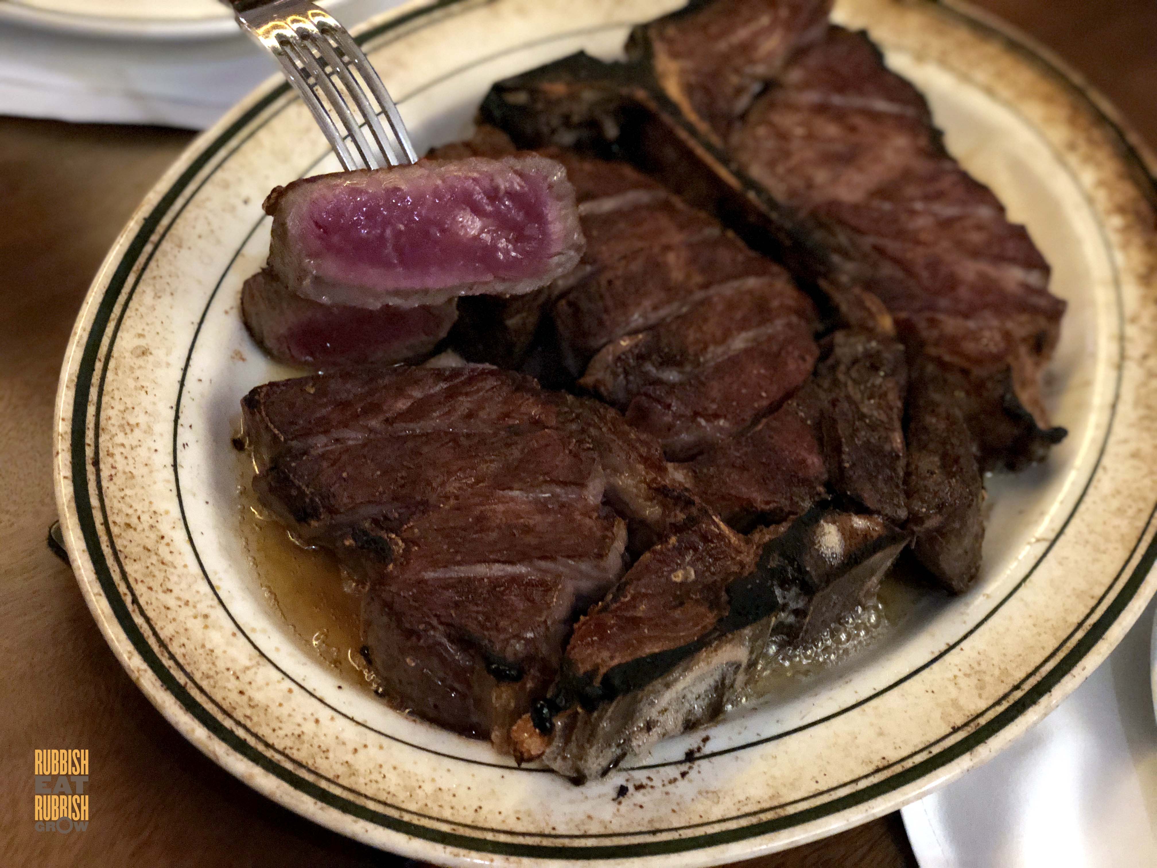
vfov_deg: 28.0
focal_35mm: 52
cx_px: 578
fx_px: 1738
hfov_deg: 36.8
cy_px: 434
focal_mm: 6
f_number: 2.4
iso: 160
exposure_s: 1/11
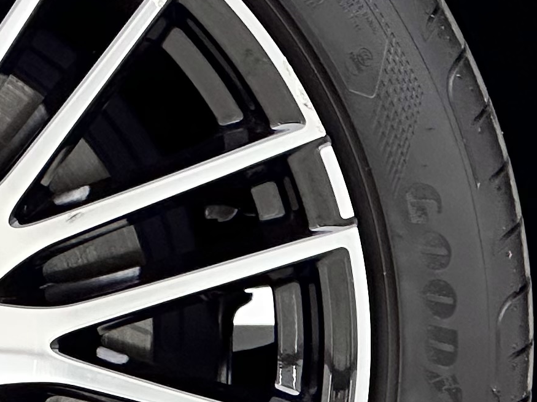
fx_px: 5506
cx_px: -169
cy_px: 173
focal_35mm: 355
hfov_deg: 5.5
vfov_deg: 4.2
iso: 125
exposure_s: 1/100
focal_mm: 9
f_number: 2.8
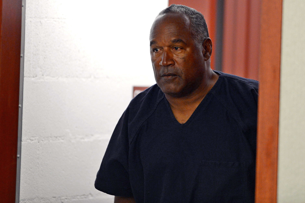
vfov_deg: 4.6
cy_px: 102
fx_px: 2541
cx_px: 152
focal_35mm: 300
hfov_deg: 6.9
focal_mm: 300
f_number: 2.8
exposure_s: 1/250
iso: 2500
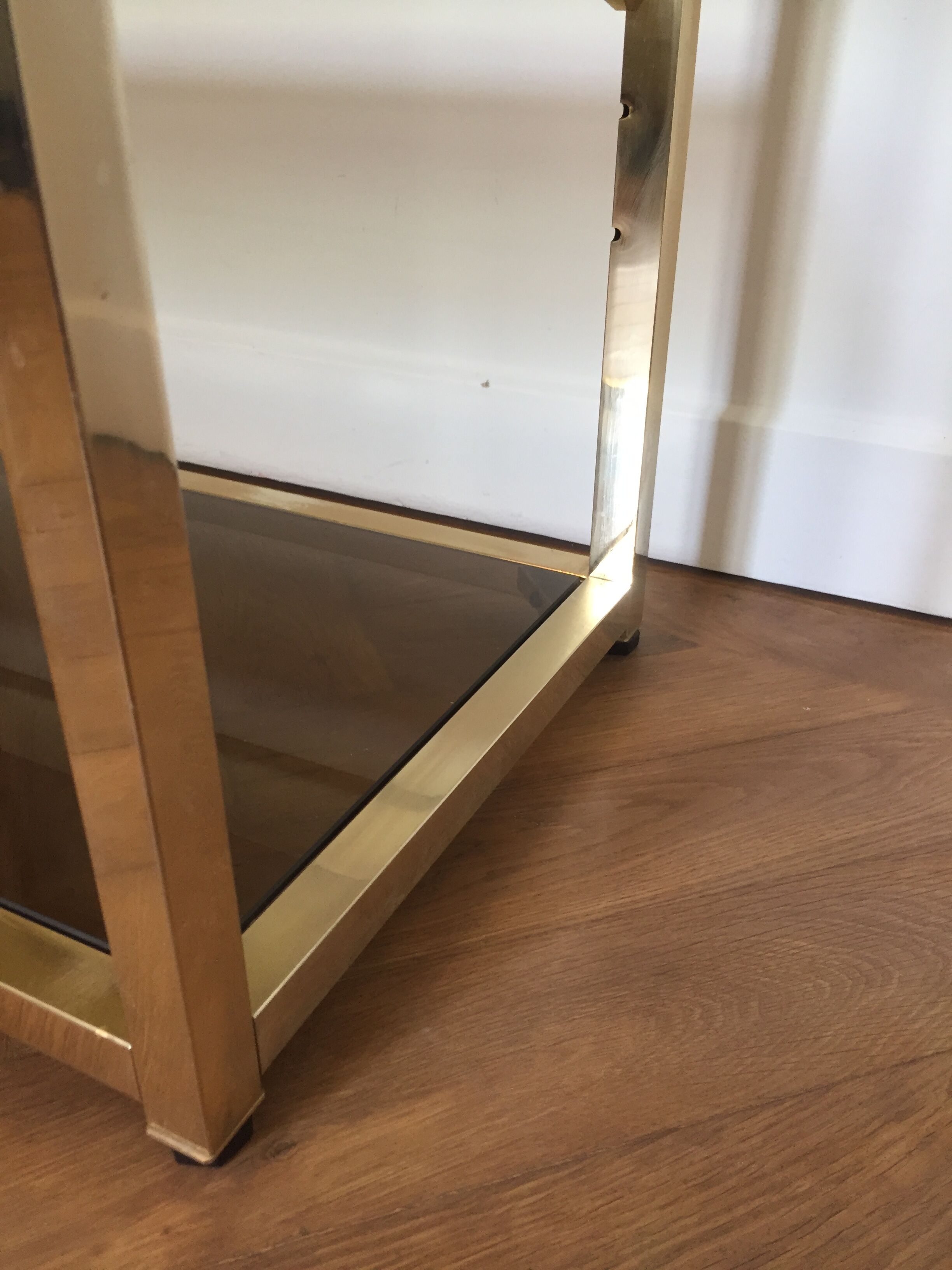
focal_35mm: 29
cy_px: 635
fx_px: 1063
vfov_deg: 61.7
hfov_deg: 48.2
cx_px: 476
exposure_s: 1/33
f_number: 2.2
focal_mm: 4.15
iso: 160
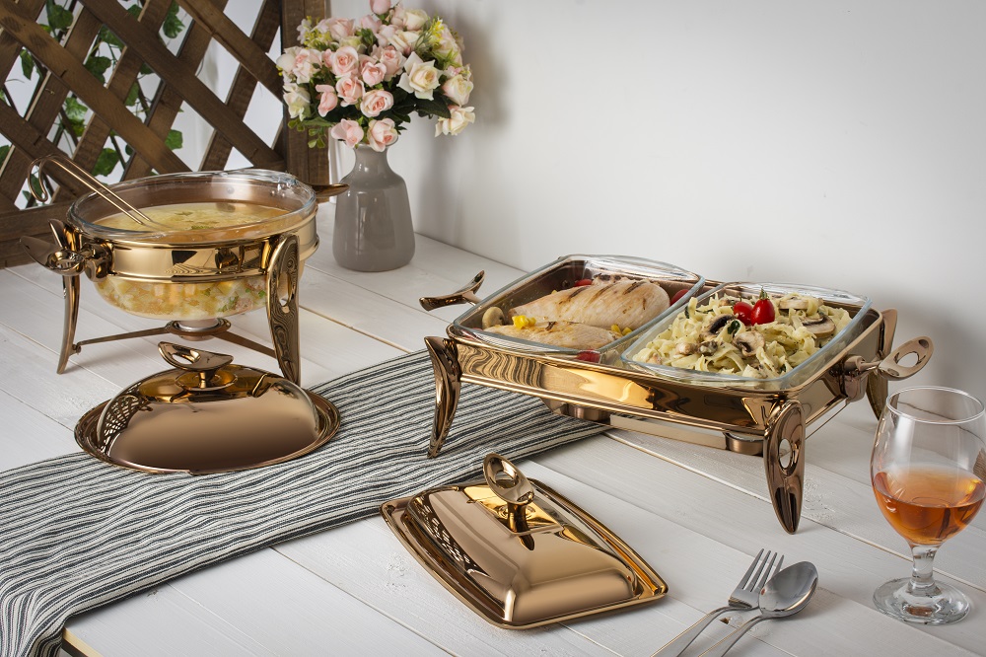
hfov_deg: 29.3
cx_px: 493
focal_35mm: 69
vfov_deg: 19.7
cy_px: 328
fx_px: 1889
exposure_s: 1/250
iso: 100
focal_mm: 46
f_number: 14
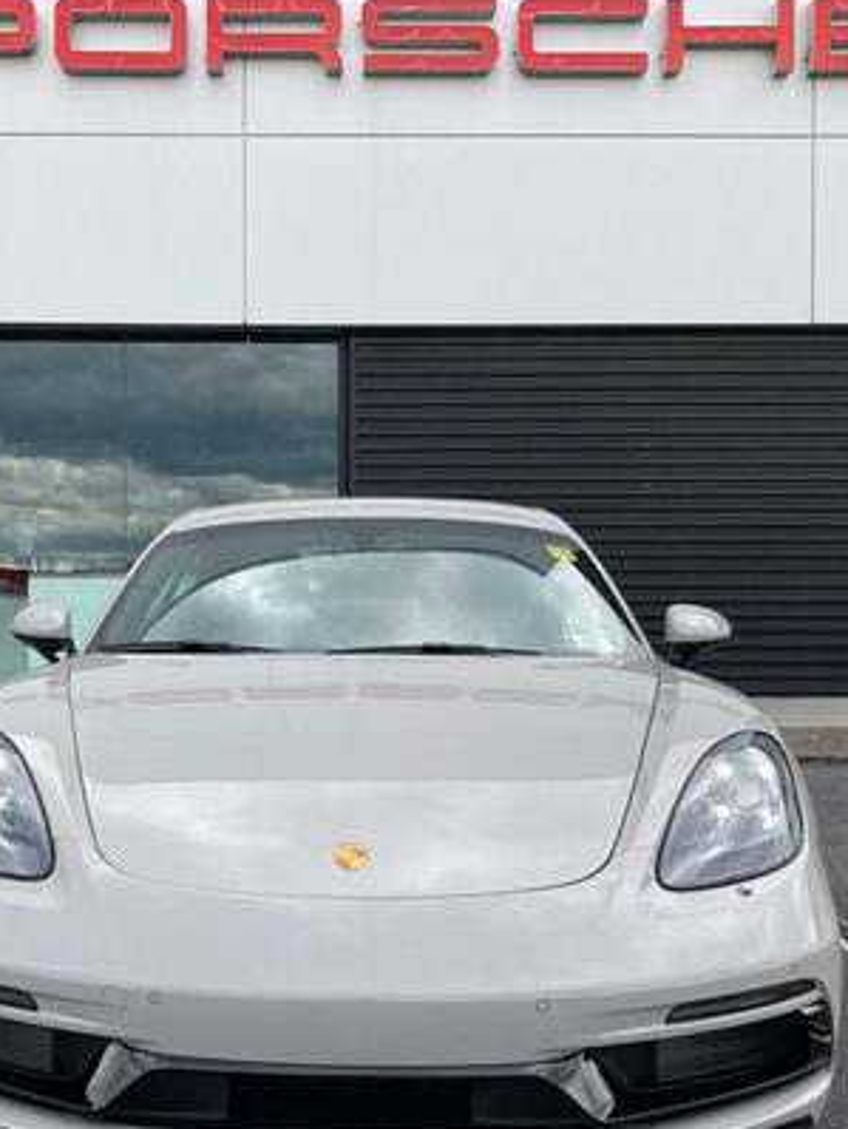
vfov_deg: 42.0
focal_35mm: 45
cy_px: 641
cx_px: 309
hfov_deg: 32.0
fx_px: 1468
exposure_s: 1/344
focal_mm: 3.99
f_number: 1.8
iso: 20
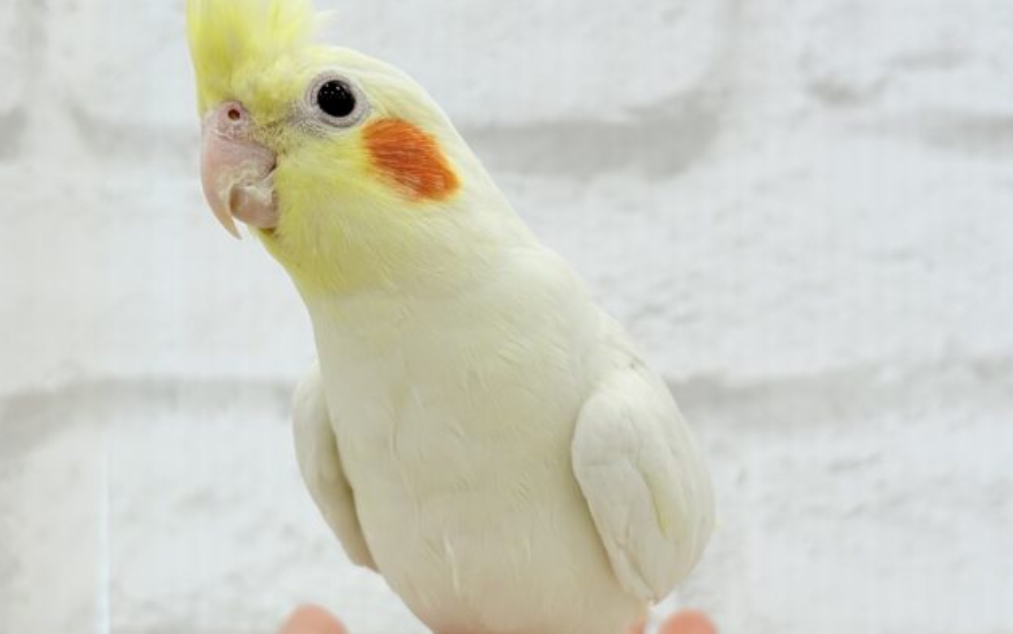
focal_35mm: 56
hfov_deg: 36.3
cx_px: 505
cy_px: 306
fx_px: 1546
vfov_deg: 23.2
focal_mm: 5.96
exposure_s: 1/100
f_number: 1.6
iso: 40
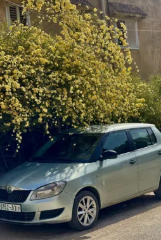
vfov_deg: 28.8
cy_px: 123
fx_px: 469
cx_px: 79
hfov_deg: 19.5
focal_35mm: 70
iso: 32
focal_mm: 7.5
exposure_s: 1/968
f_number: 2.2
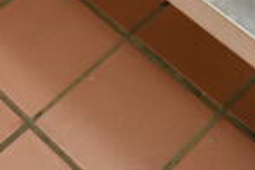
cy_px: -128
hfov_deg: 17.8
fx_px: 793
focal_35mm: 112
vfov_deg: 11.4
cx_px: 252
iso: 4500
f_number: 3.5
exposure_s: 1/125
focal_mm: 18
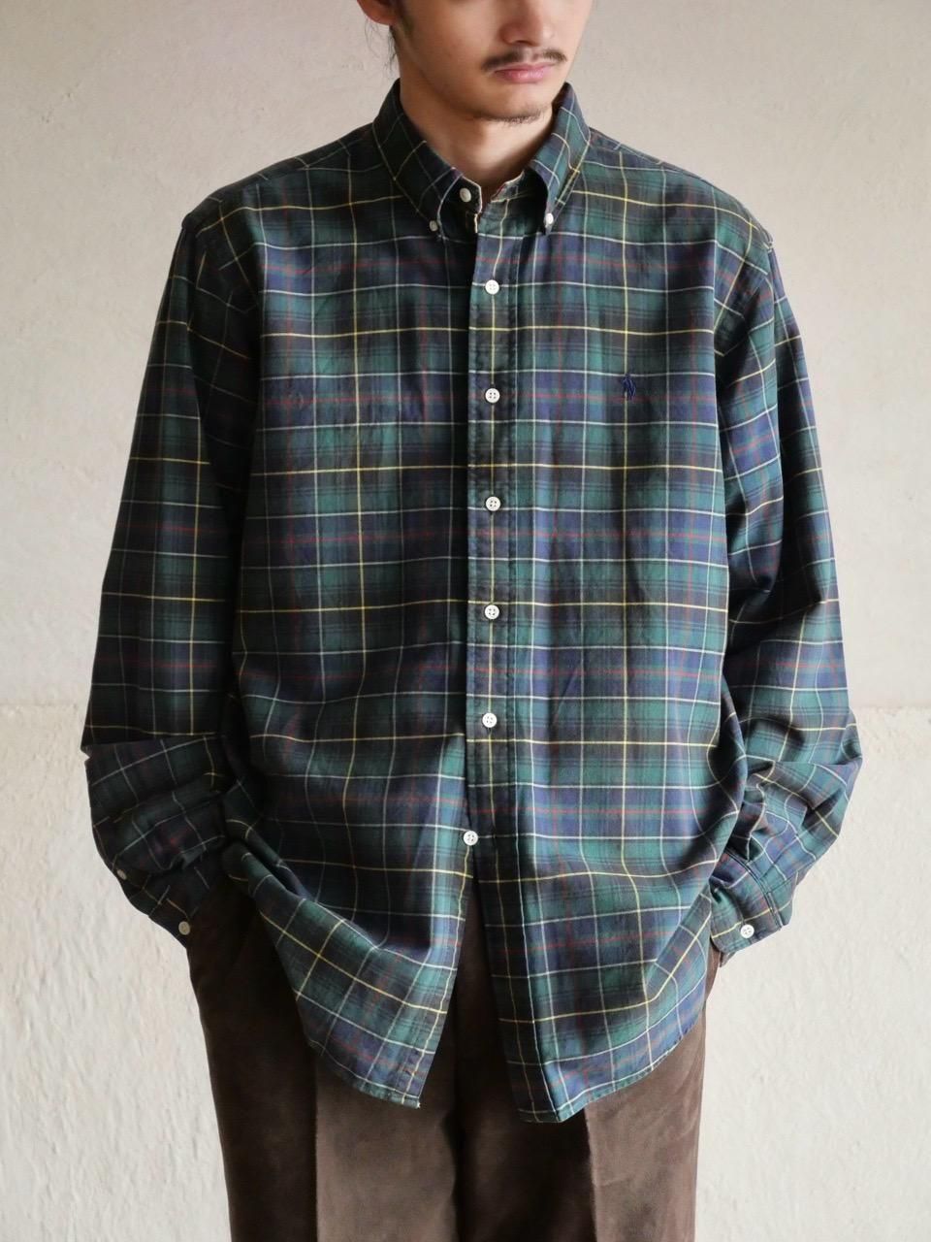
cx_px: 466
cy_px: 621
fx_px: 3729
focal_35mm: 104
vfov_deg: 18.9
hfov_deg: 14.2
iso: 3200
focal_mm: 52
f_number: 4
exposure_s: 1/60
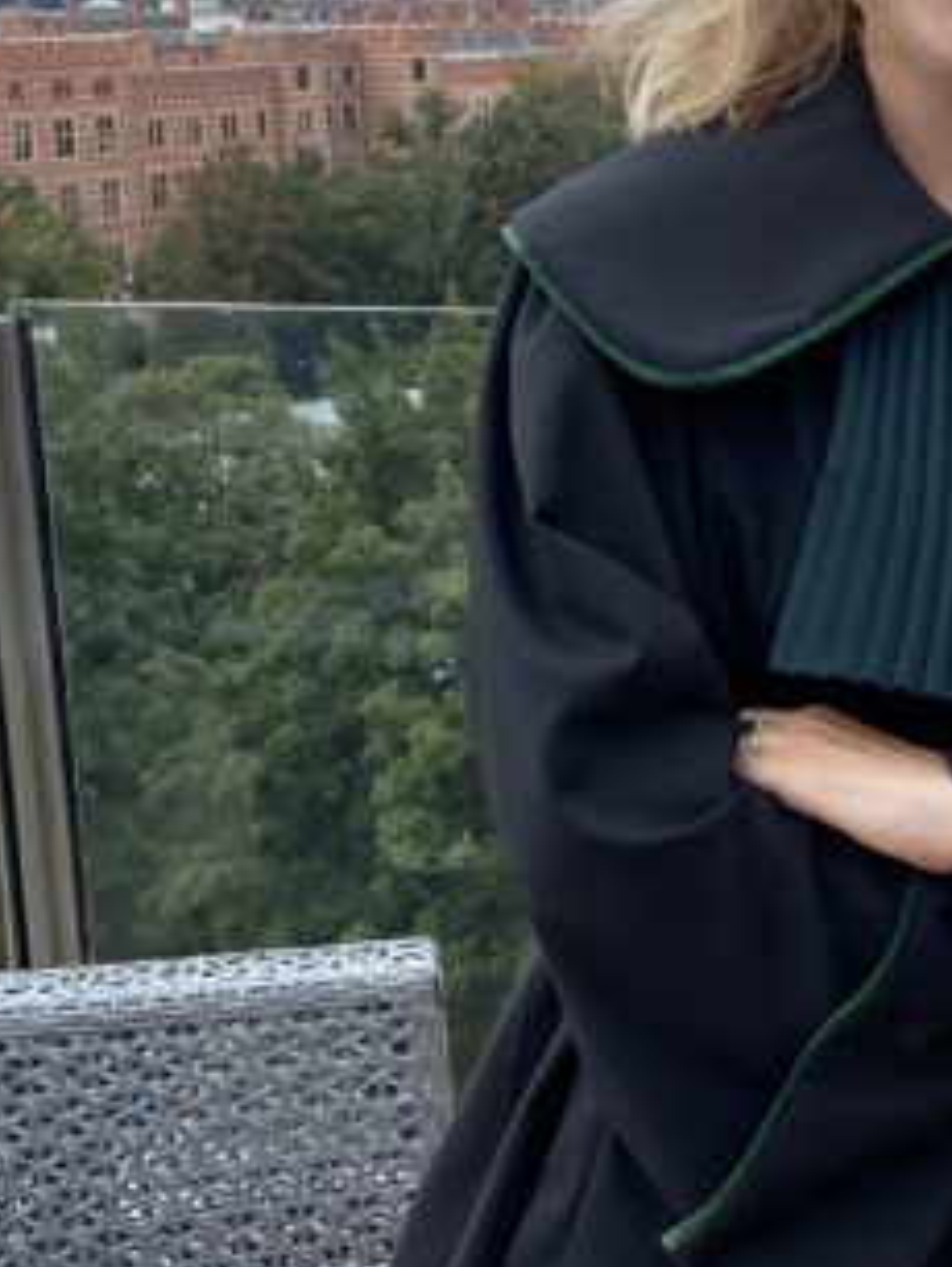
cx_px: 728
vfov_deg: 22.4
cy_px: 890
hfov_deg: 16.9
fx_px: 3186
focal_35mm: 87
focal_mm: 4.25
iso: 32
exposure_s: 1/871
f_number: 1.8
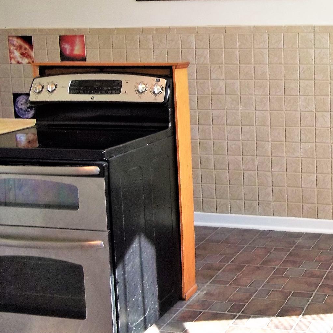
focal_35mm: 57
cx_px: 318
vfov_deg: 29.8
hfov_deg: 28.5
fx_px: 620
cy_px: 109
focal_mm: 5.7
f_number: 2.9
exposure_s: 1/60
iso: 80
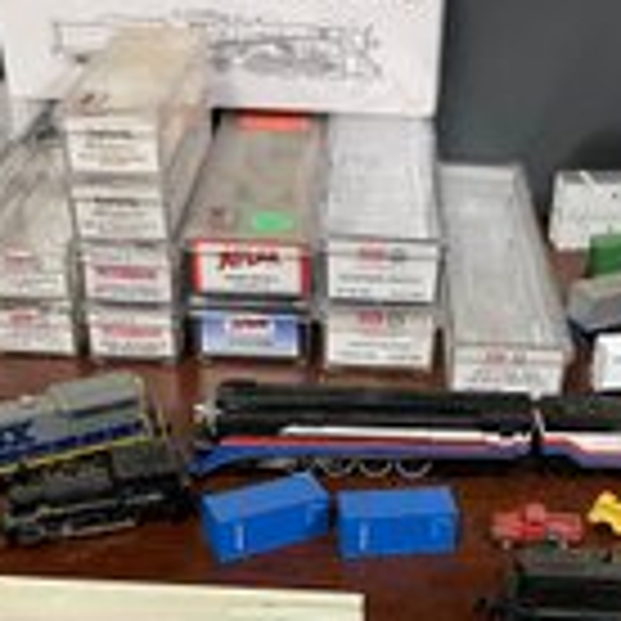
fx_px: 1157
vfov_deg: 29.6
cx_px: 452
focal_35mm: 57
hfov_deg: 29.7
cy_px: 457
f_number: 1.6
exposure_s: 1/60
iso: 160
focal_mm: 4.2
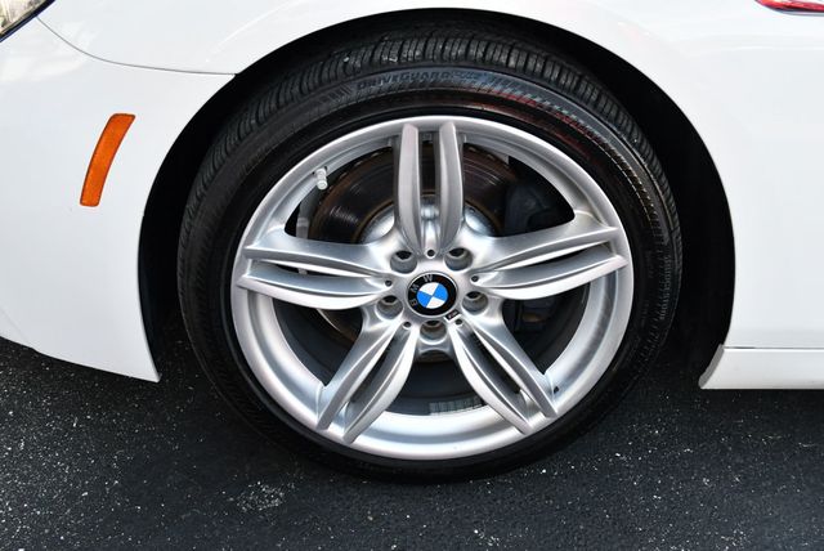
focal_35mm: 36
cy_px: 276
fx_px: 825
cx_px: 412
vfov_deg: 36.9
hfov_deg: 53.1
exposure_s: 1/250
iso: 400
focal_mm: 18
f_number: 4.5
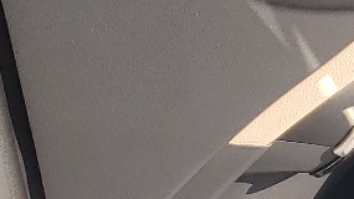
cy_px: -100
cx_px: 832
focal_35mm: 159
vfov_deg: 7.5
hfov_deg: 11.4
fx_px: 1492
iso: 50
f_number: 1.5
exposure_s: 1/1111
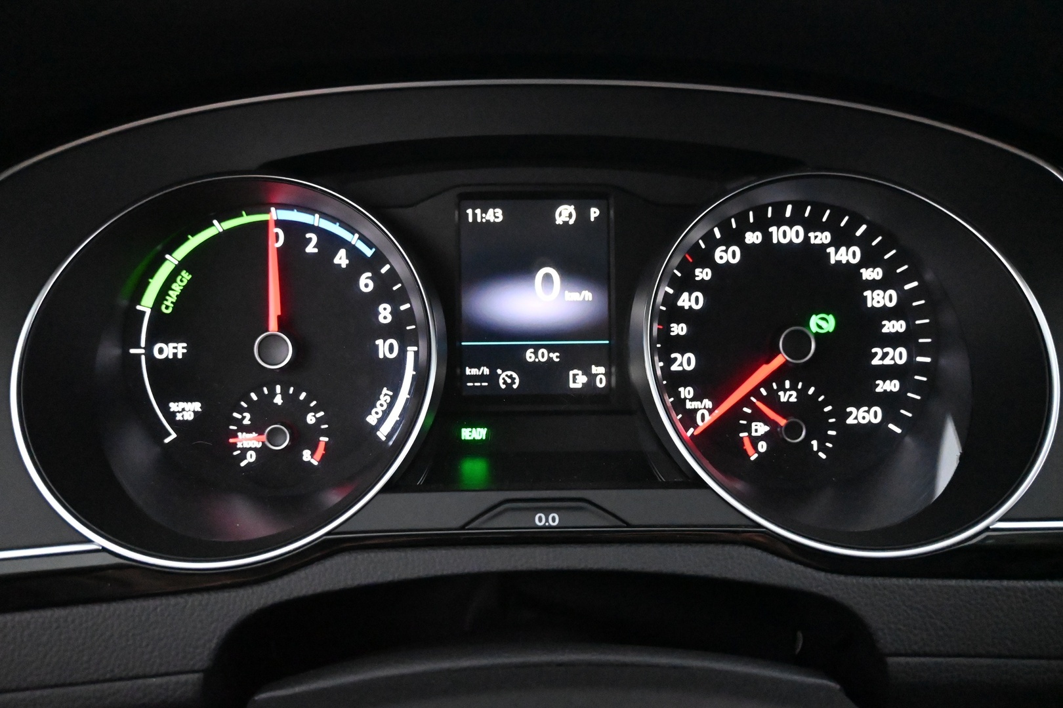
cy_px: 354
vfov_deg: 44.6
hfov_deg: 63.2
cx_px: 532
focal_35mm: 29
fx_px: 864
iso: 12800
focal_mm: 19.5
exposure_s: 1/60
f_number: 3.8
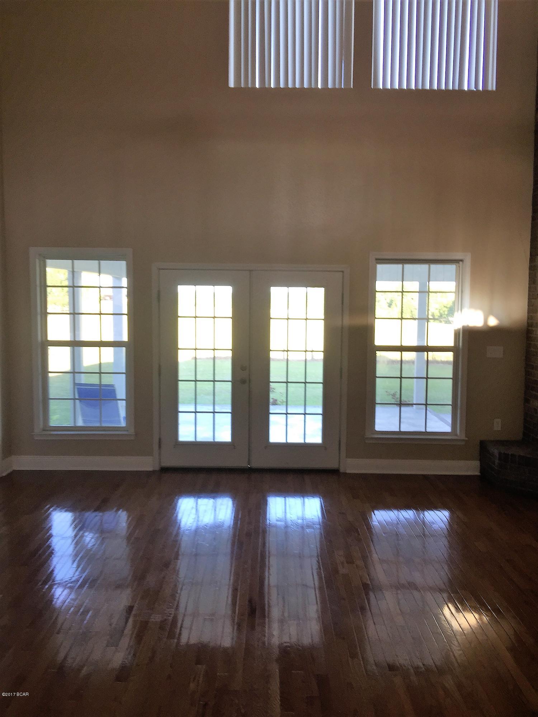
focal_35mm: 29
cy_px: 358
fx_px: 601
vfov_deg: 61.7
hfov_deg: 48.2
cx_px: 269
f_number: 2.2
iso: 40
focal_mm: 4.15
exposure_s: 1/60
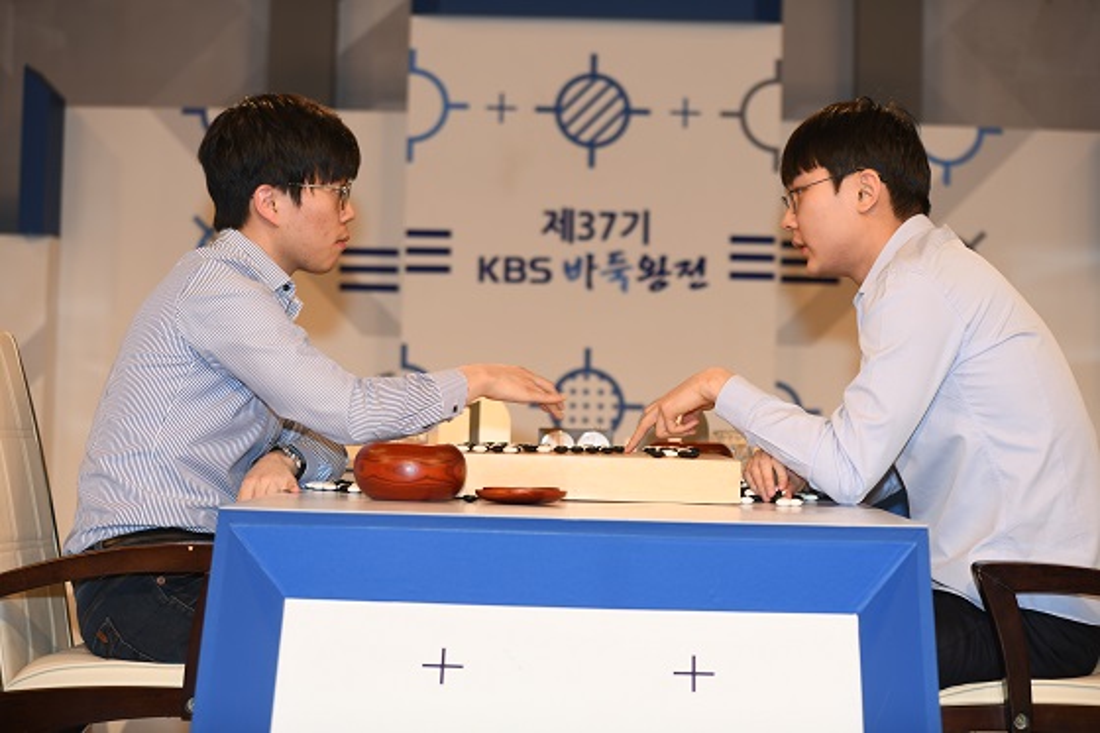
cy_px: 366
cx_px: 550
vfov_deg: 19.4
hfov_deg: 28.9
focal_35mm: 70
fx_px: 2138
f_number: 4
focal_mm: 70
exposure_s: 1/60
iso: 200
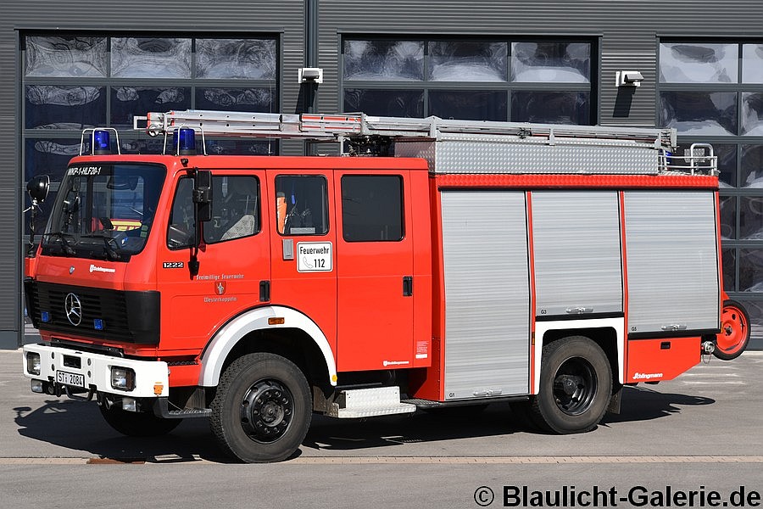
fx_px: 1801
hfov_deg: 23.9
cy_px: 254
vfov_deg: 16.1
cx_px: 382
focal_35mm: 85
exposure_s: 1/400
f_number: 10
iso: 200
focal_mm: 85
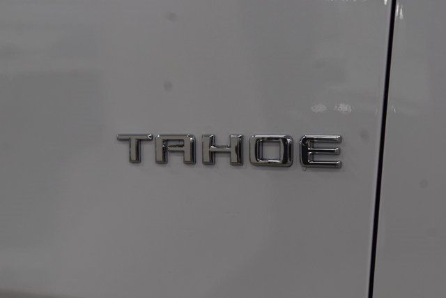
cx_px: 223
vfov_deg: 13.0
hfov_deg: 19.5
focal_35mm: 105
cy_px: 149
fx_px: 1301
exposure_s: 1/30
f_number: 7.1
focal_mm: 70
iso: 640
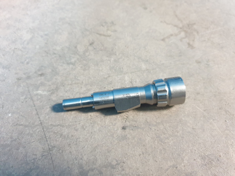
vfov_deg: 53.1
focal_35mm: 26
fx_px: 177
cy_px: 88
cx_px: 118
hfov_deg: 67.3
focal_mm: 4.3
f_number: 1.5
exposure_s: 1/33
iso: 320
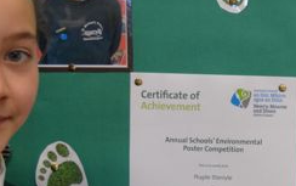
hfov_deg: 13.4
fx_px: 1211
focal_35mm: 150
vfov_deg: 8.7
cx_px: 402
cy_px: 217
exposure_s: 1/60
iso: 500
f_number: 4
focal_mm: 24
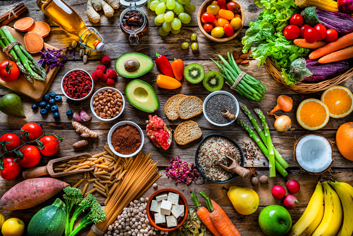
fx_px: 392
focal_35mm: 40
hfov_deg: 48.5
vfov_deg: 33.4
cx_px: 176
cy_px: 118
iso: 200
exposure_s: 1/100
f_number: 13
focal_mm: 40
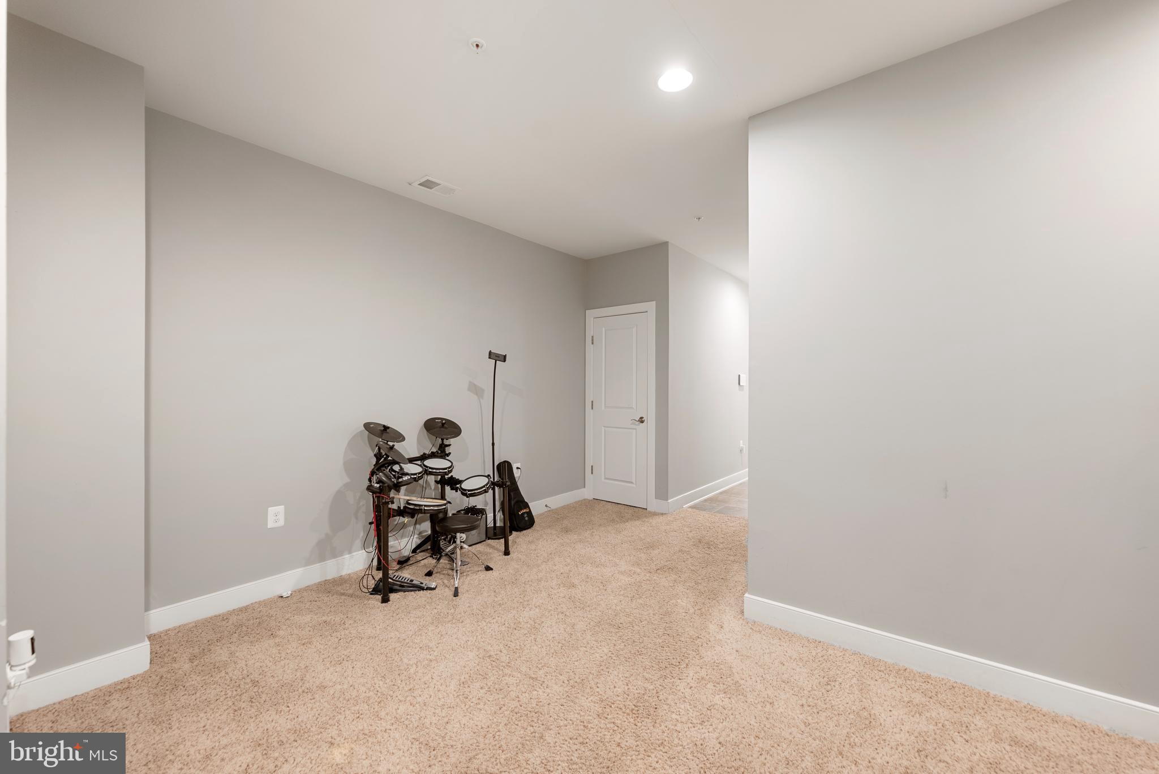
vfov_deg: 81.3
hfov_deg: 104.2
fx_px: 451
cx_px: 580
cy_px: 387
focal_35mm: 14
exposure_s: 1/4
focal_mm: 14
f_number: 4
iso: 100
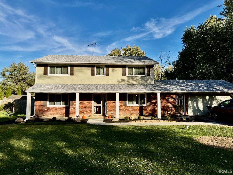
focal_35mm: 24
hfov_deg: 71.6
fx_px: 162
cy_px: 88
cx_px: 116
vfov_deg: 56.8
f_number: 1.78
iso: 80
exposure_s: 1/4608
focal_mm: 6.76
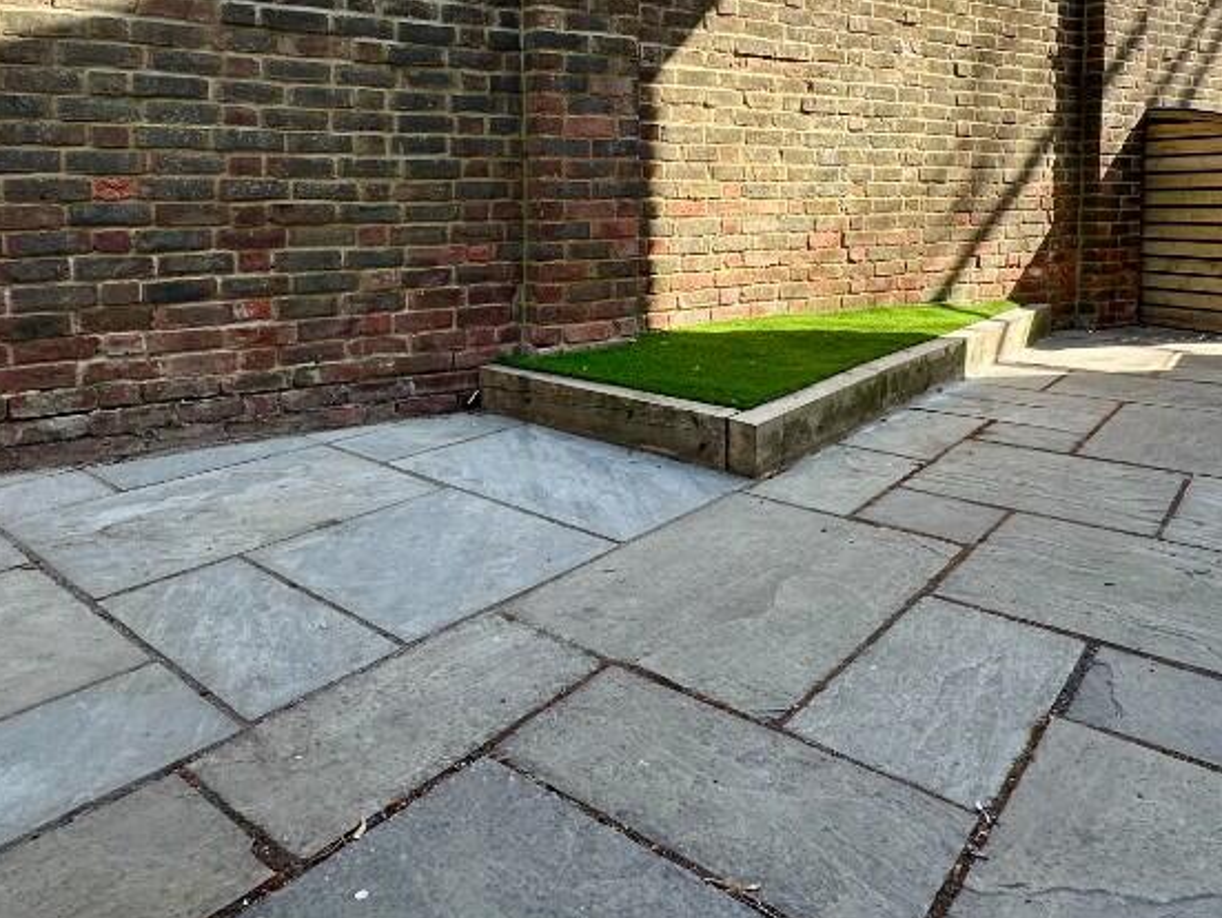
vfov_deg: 50.9
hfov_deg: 67.2
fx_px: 918
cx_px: 590
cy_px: 231
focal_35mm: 26
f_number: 2.2
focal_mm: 2.22
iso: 40
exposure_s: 1/139
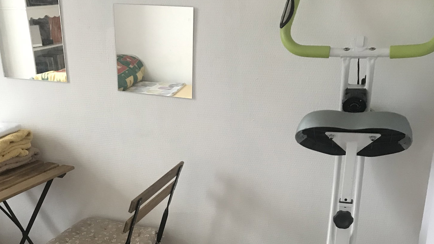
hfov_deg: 45.4
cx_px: 196
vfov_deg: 25.5
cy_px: 229
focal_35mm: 45
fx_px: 518
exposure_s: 1/17
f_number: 1.8
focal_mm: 3.99
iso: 80
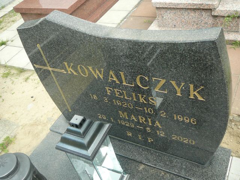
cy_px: 90
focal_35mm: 35
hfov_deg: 52.6
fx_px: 243
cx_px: 120
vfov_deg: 40.7
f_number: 2.8
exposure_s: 1/200
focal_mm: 5.2
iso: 80
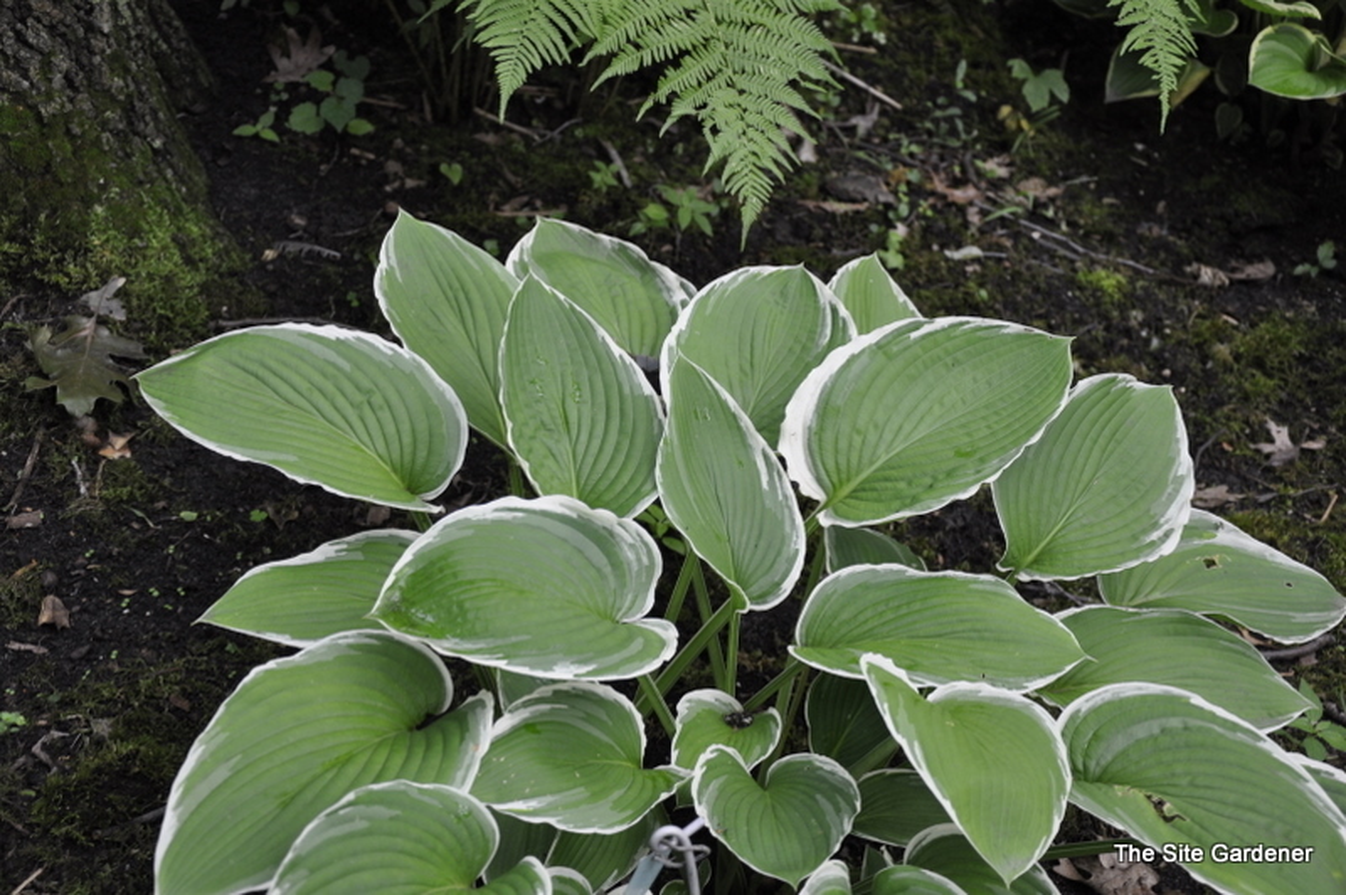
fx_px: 2354
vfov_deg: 21.5
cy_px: 448
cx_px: 673
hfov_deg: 31.9
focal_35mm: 63
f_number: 4.8
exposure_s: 1/80
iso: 400
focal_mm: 42
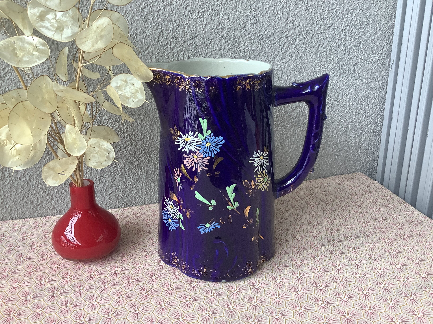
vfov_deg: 45.4
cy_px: 162
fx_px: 388
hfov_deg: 58.4
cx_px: 216
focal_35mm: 31
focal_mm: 3.3
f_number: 2.4
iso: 80
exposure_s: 1/120
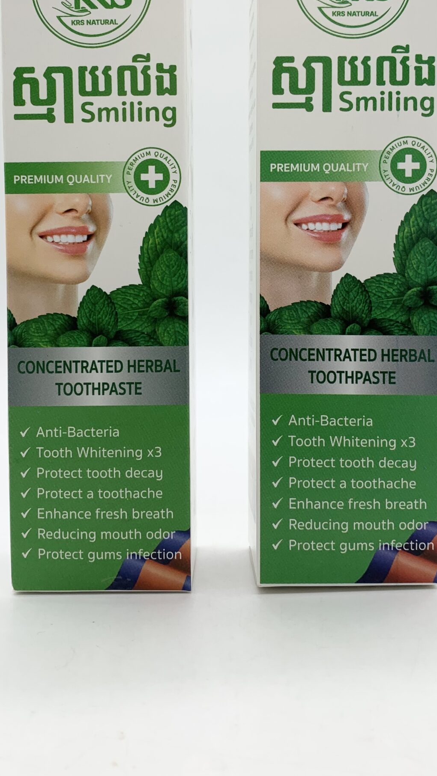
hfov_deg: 29.7
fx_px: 824
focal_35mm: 40
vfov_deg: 49.7
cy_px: 264
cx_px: 212
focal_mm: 4.25
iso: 25
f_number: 1.8
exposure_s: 1/590
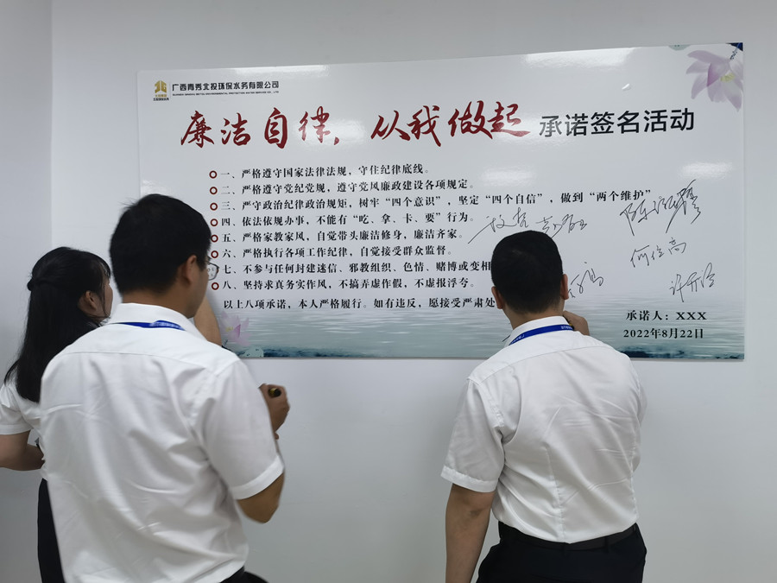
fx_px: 606
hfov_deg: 65.3
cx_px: 388
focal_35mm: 27
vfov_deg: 51.4
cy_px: 292
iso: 64
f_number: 1.9
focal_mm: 6.67
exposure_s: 1/100
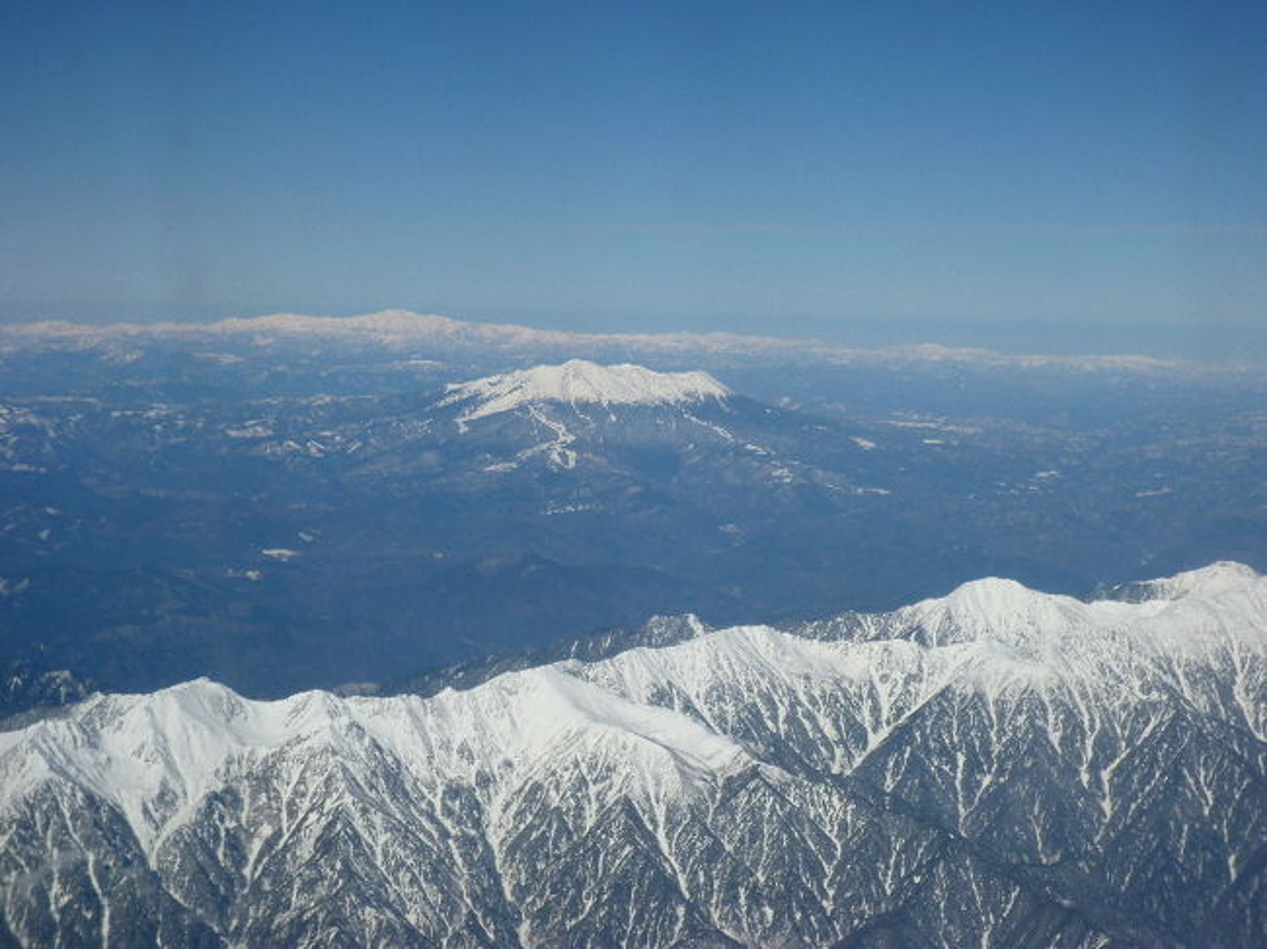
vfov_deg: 21.0
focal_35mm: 70
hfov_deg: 27.8
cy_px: 474
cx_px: 634
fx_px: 2561
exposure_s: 1/800
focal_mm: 12.2
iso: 80
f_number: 5.6
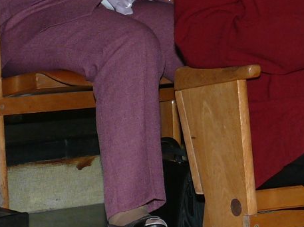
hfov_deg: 11.5
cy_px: -99
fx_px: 1378
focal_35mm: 157
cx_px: 577
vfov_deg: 9.2
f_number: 4
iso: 100
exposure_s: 1/30
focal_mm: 7.4
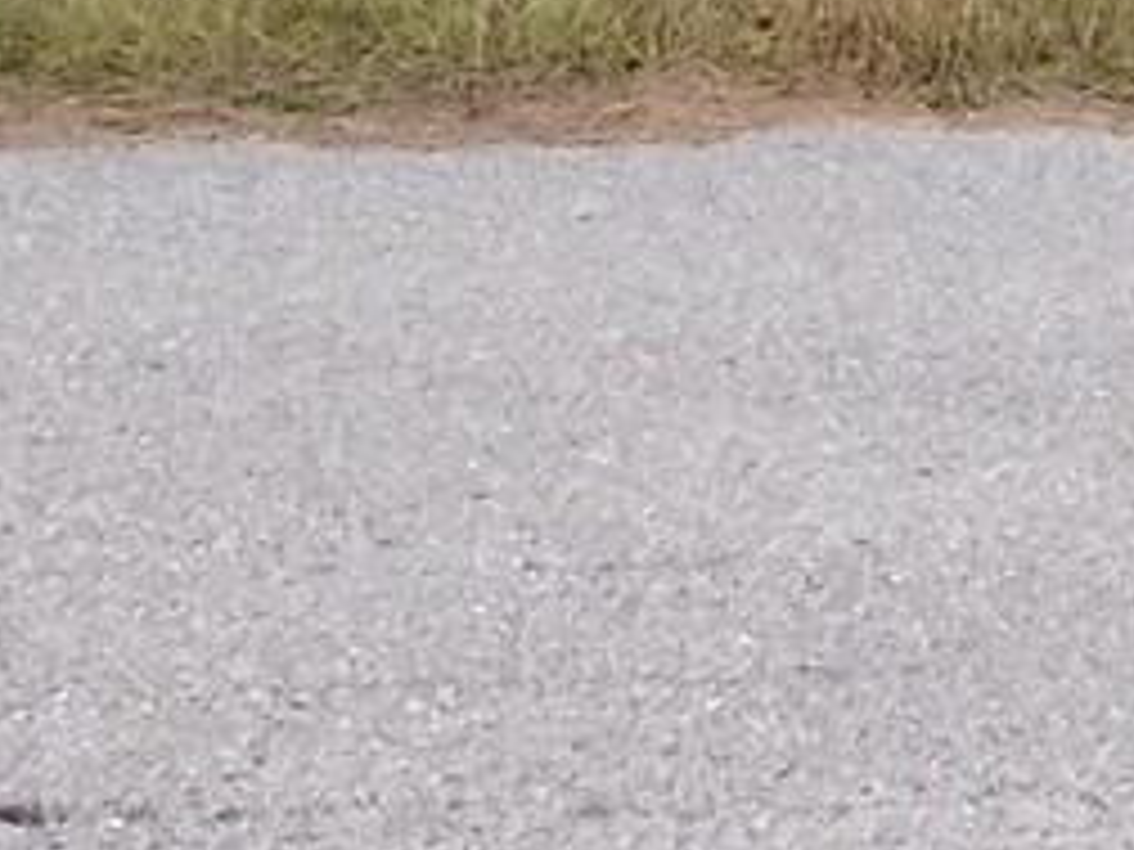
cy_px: -684
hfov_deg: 16.5
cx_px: 968
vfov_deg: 11.6
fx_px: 3866
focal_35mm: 118
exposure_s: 1/1499
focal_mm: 4.1
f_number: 3.3
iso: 80
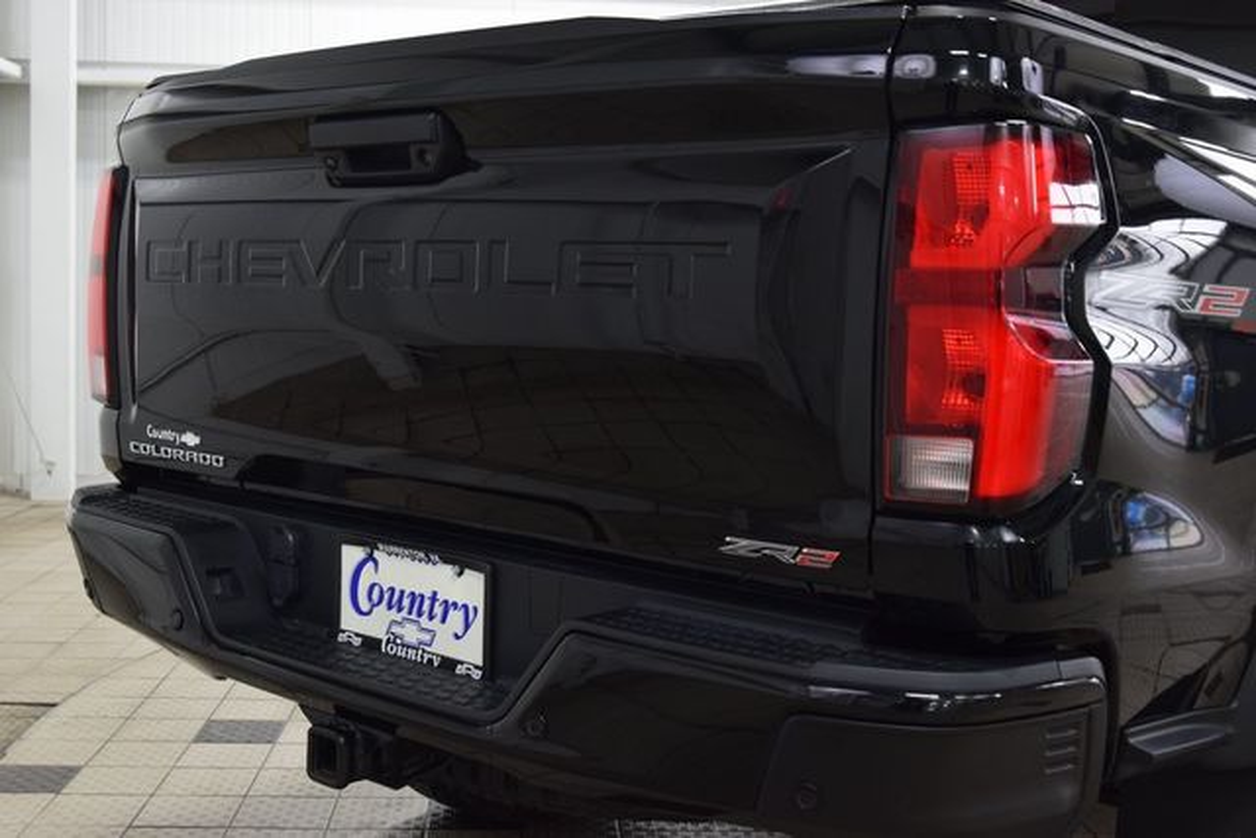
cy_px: 419
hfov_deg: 43.6
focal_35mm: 45
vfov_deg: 29.9
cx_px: 628
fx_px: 1570
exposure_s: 1/15
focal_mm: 30
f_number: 6.3
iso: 640
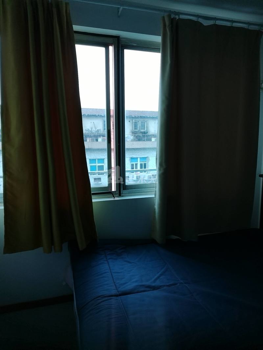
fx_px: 243
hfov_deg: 56.8
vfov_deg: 71.6
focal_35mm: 24
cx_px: 132
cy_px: 175
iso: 50
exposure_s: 1/50
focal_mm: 3.05
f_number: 2.2
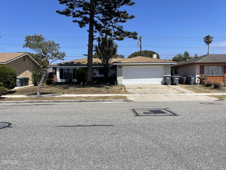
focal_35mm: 25
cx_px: 113
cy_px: 85
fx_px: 163
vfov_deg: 54.9
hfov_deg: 69.4
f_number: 1.6
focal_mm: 5.1
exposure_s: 1/4902
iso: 32
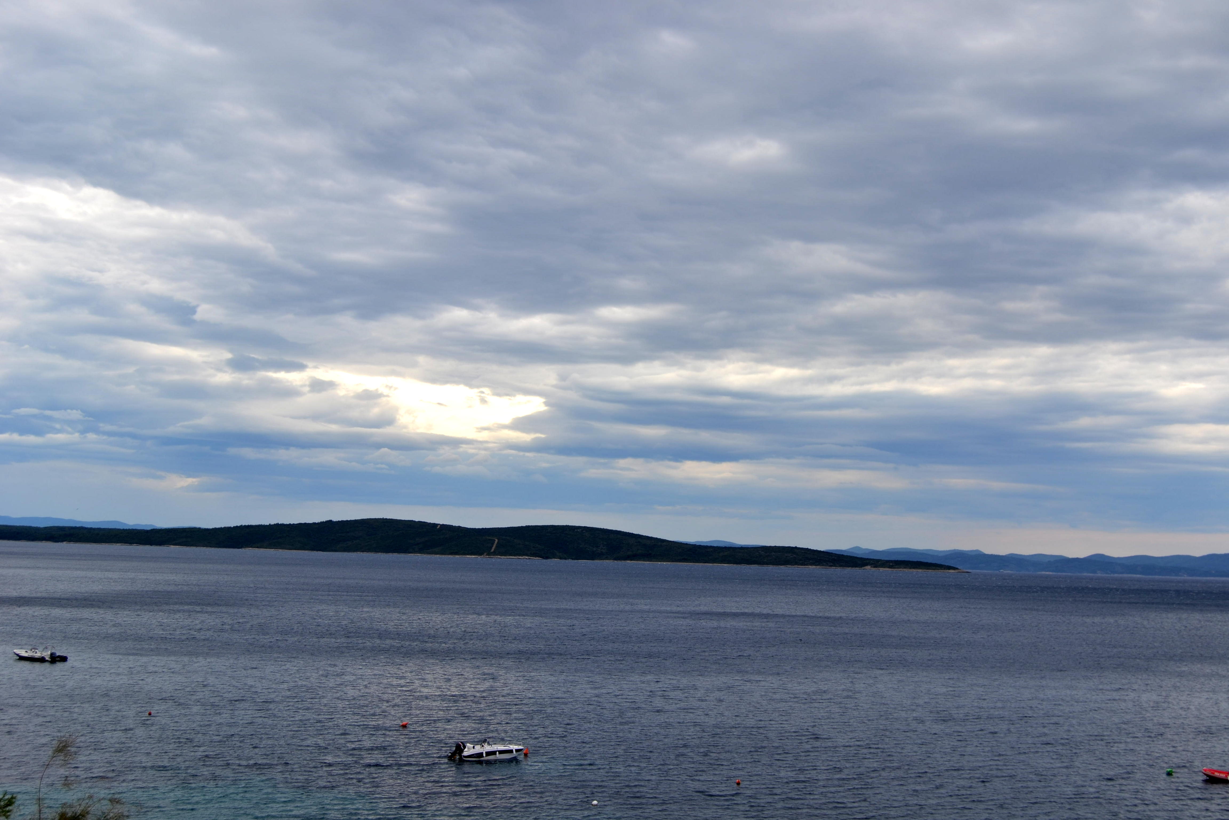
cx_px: 614
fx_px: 1587
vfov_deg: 28.9
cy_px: 410
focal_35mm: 46
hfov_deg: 42.3
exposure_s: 1/250
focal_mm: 31
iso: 100
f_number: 8
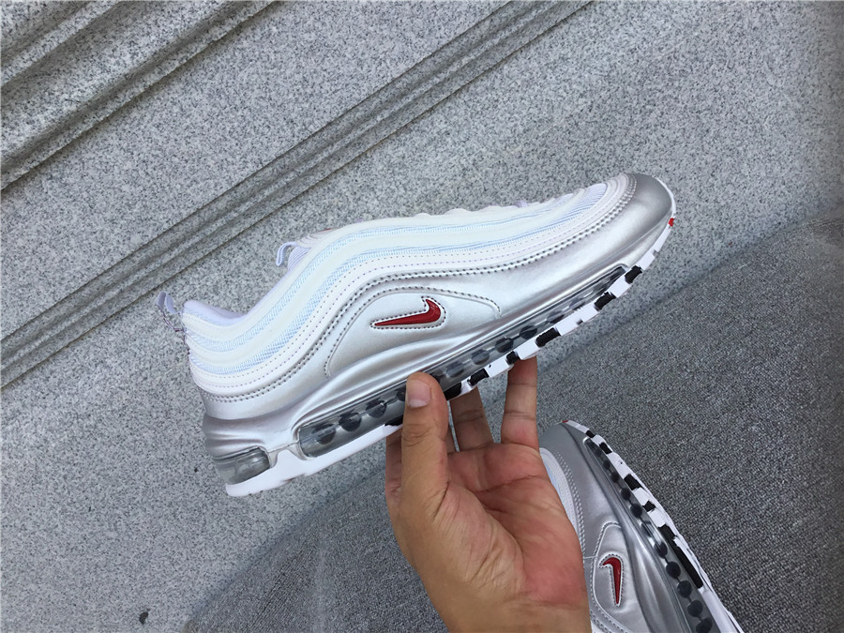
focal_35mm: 31
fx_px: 756
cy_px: 316
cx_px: 422
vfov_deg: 45.4
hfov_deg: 58.4
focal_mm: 3.3
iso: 25
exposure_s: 1/595
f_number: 2.4
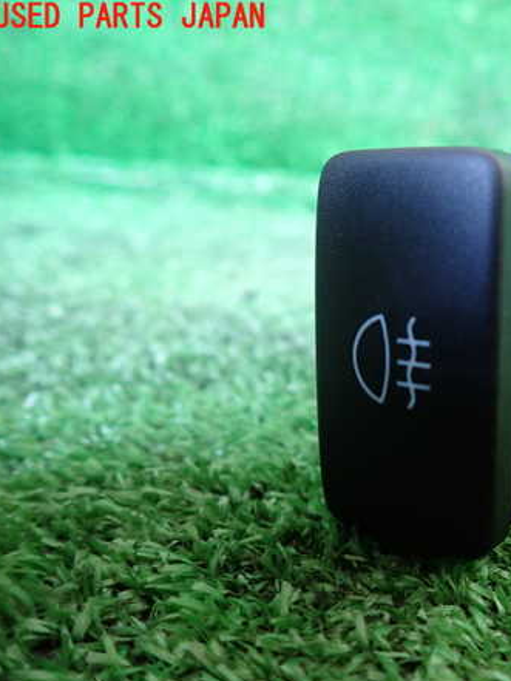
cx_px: 448
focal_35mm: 34
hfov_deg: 39.2
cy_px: 346
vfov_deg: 53.9
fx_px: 669
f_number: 2
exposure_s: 1/30
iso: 320
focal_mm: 4.5
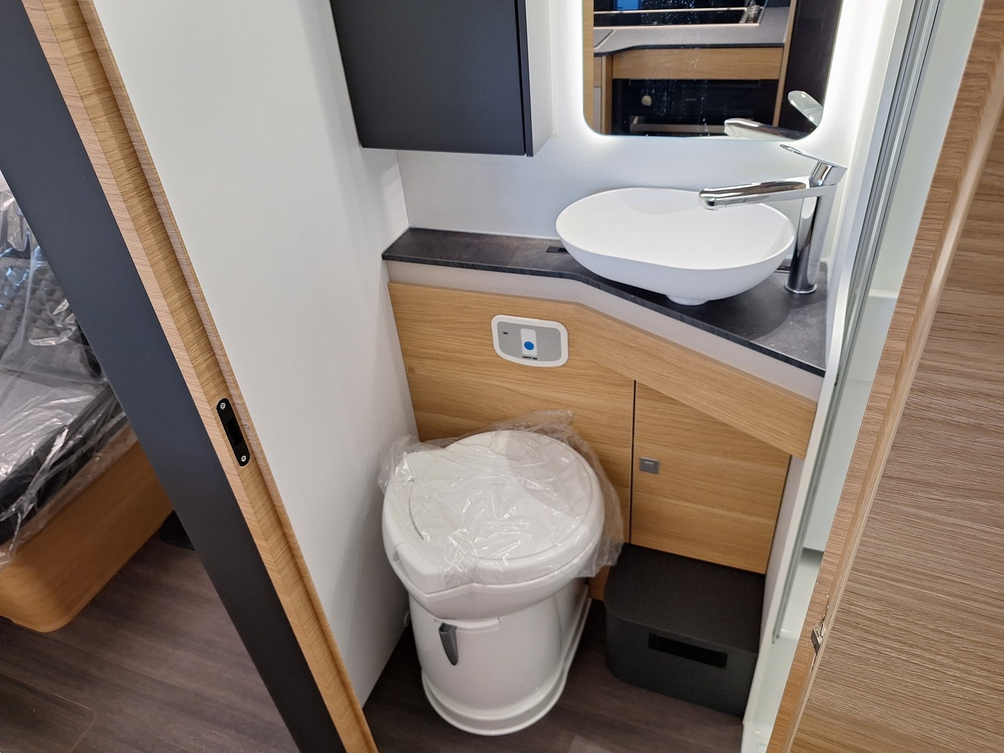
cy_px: 376
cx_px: 502
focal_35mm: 23
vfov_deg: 58.9
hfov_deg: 73.9
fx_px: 667
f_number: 1.8
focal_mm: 5.54
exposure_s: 1/50
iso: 80
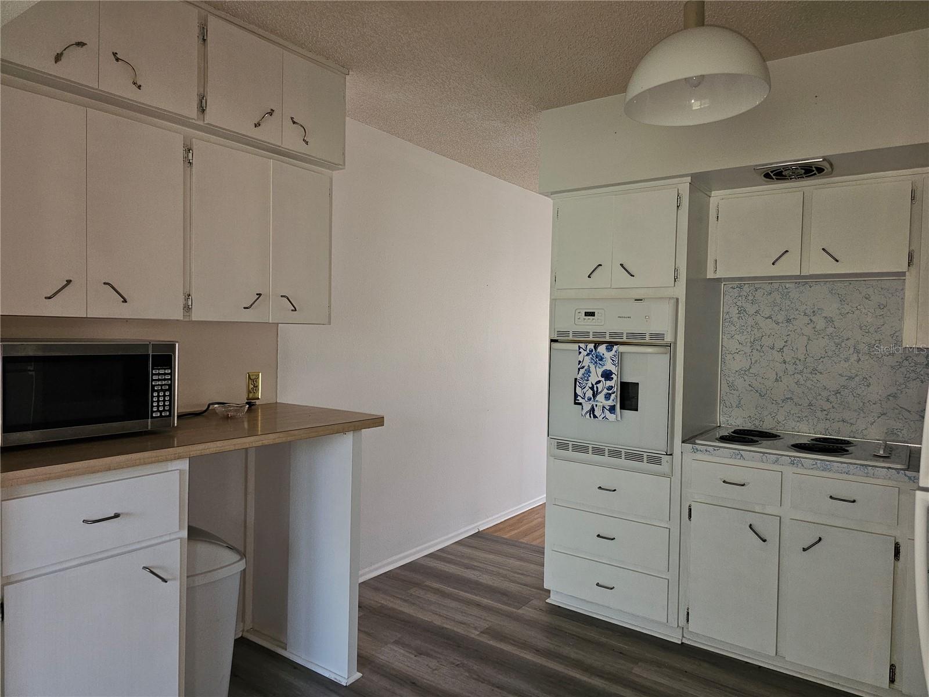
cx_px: 464
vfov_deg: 58.9
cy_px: 348
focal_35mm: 23
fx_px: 617
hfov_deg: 73.9
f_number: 1.7
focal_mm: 6.3
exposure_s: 1/40
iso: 100
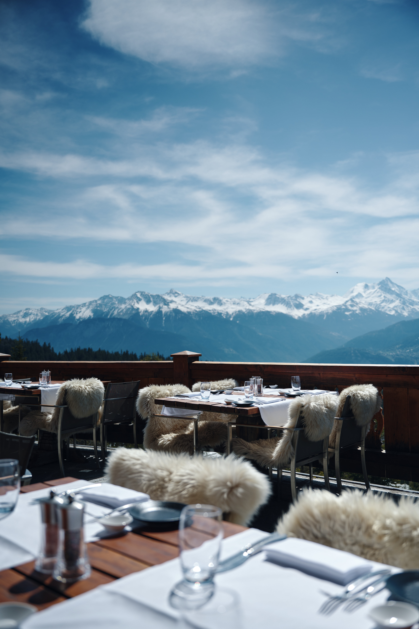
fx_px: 567
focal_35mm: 32
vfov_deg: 58.0
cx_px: 210
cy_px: 314
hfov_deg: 40.5
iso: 64
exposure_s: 1/5000
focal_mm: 32.5
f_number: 2.8
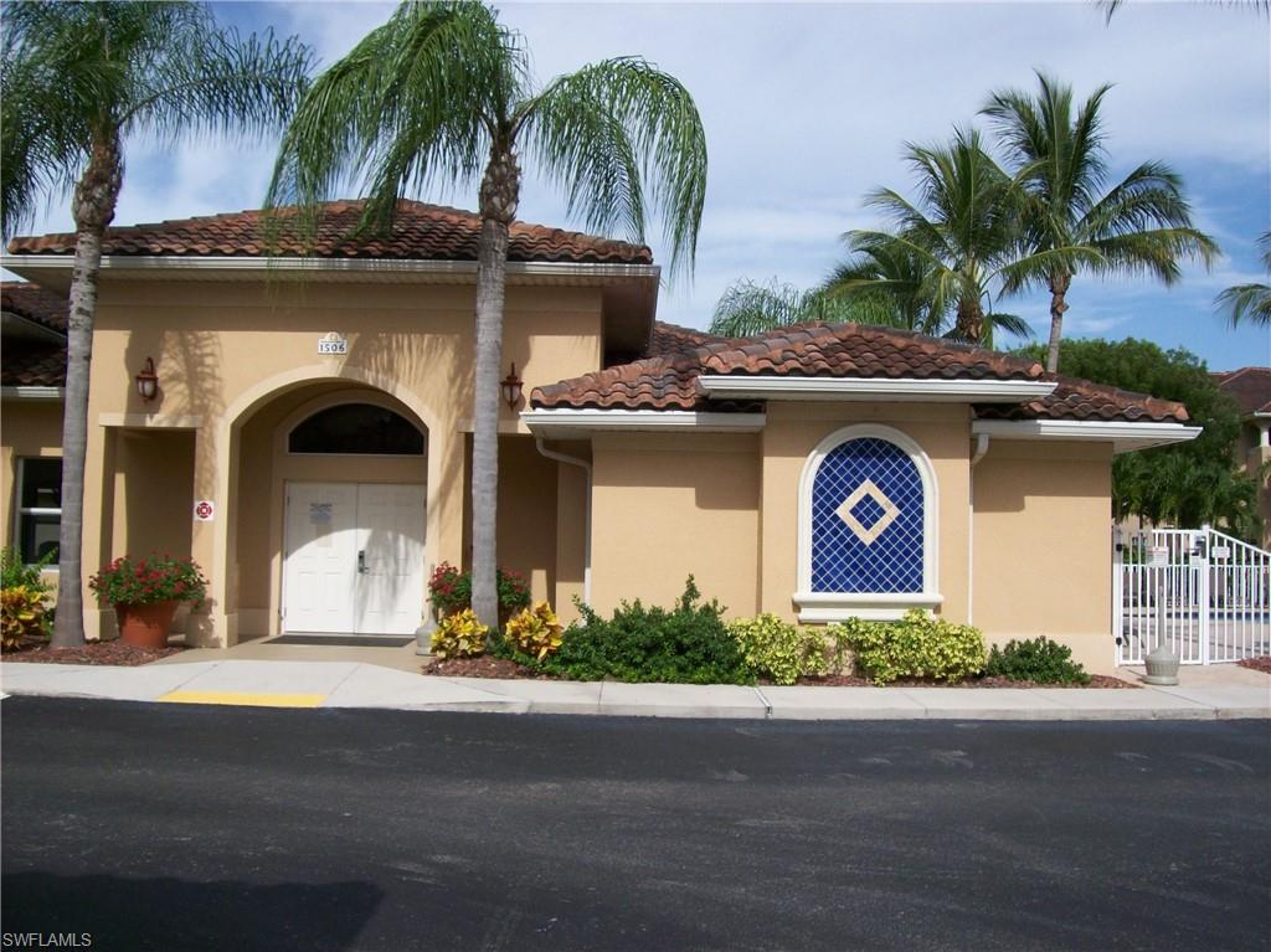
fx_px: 1321
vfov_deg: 39.6
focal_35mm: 36
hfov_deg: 51.4
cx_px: 636
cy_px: 476
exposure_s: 1/696
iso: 80
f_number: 4.8
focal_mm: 6
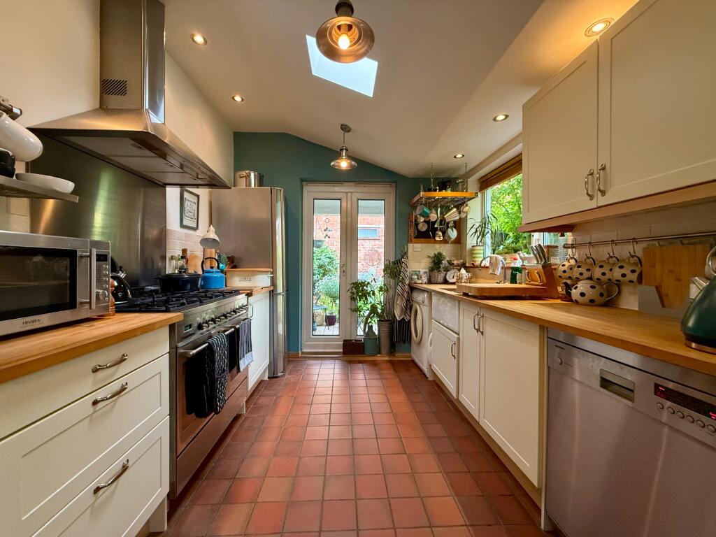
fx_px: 290
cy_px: 268
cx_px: 358
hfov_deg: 102.1
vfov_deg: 85.7
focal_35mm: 14
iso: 250
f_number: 2.2
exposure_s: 1/100
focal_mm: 2.22
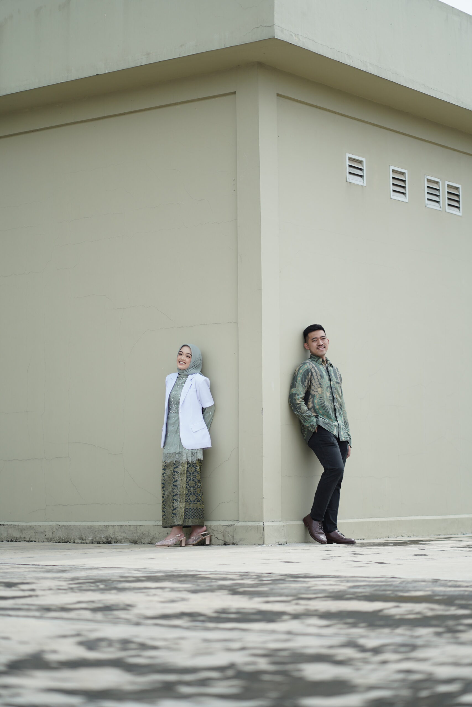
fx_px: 1671
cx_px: 236
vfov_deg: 23.9
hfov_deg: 16.1
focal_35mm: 85
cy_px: 354
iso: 100
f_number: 1.8
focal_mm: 85
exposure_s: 1/2500
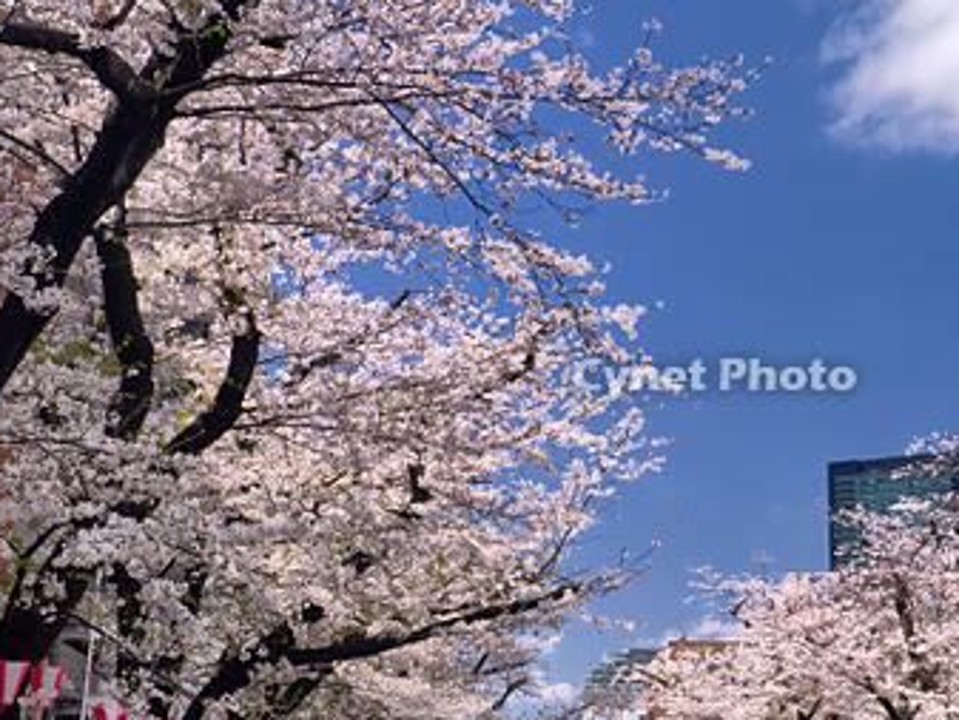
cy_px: 367
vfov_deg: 25.7
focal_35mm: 57
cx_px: 731
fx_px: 1580
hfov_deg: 33.0
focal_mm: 16
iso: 200
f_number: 9
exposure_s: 1/160
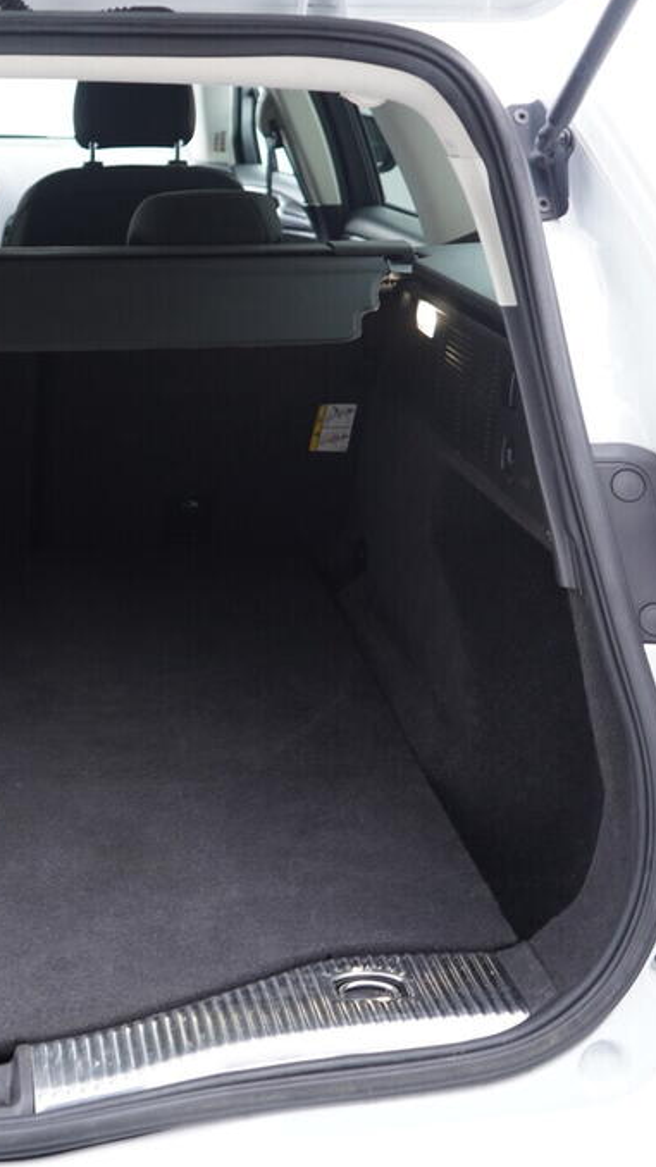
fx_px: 1764
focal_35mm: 57
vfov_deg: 36.6
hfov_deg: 20.1
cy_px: 581
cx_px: -77
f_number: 2.8
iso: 400
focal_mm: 24
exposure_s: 1/40
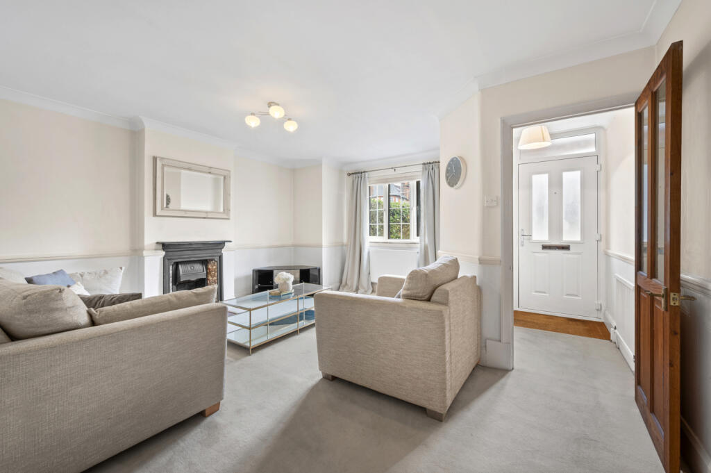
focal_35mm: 14
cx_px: 356
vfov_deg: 81.1
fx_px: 276
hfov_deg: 104.3
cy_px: 236
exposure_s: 3
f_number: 16
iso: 200
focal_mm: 14
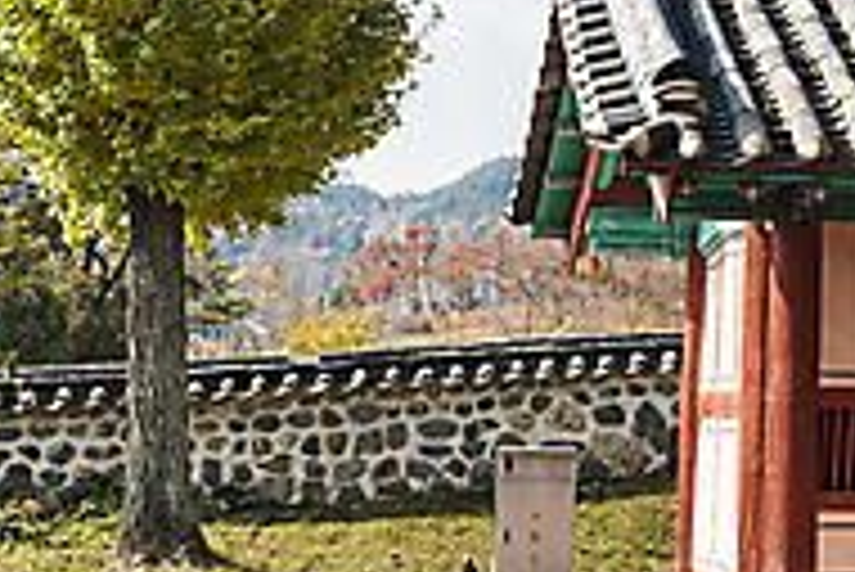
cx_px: 950
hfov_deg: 15.8
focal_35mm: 126
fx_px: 2995
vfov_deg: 10.7
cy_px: -171
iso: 200
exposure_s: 1/500
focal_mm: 40
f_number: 7.1
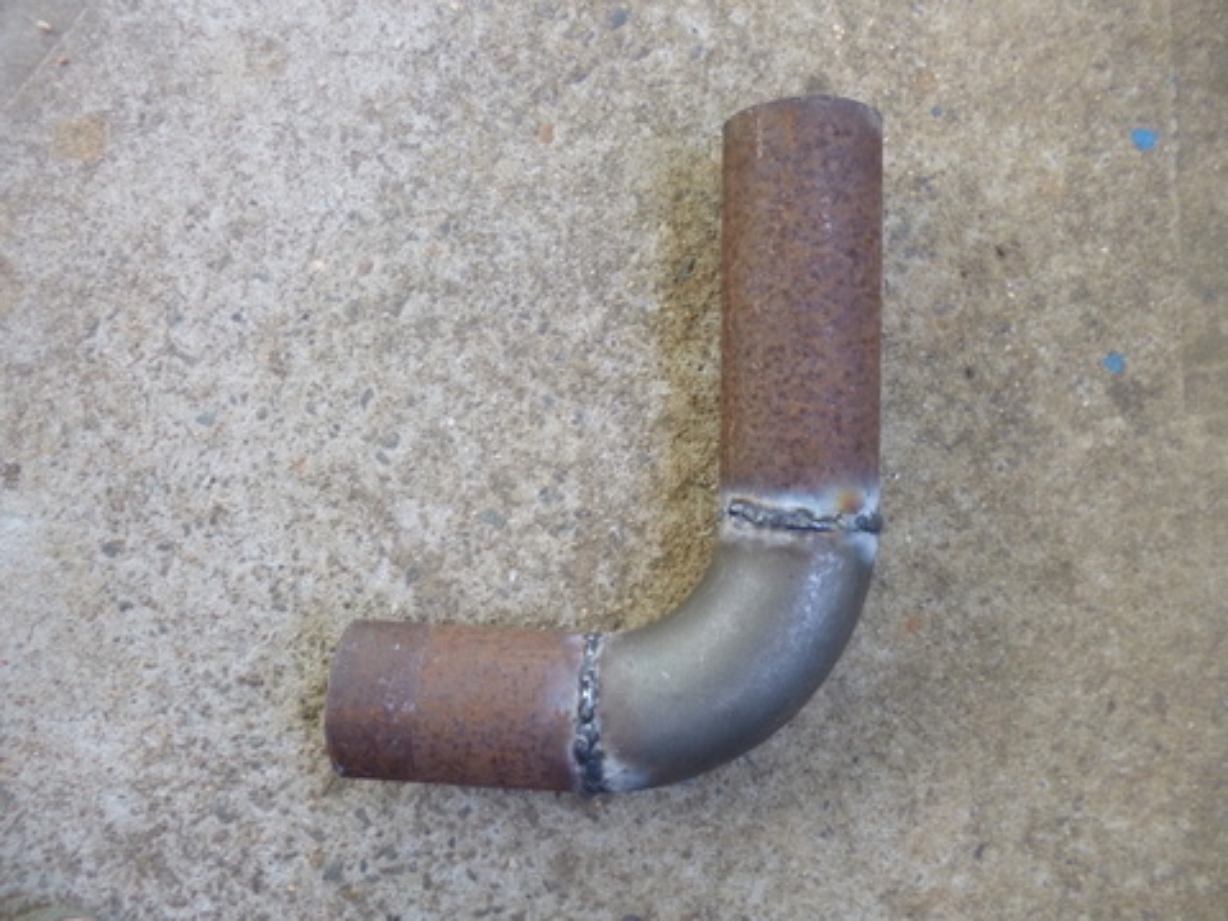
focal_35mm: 24
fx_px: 851
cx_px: 614
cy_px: 460
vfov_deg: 56.8
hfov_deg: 71.6
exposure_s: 1/60
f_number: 2.5
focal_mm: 4.3
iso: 160
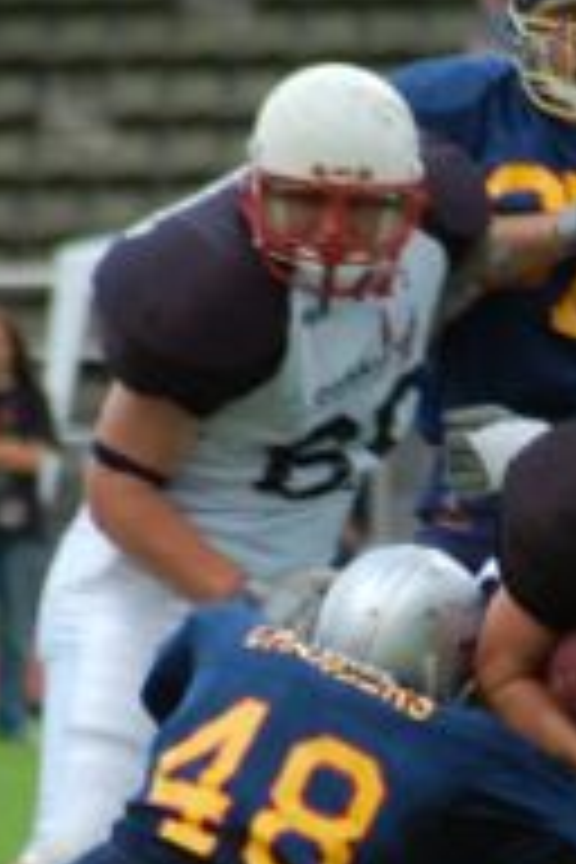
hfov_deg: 1.8
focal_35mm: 777
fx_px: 18647
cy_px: 652
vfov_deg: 2.7
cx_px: 713
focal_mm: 220
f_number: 5.3
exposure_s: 1/500
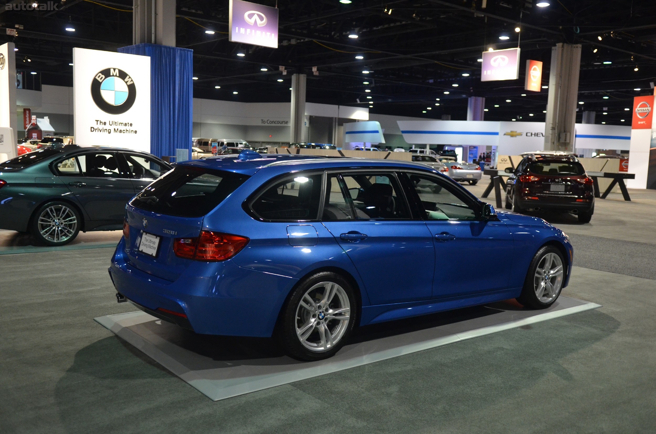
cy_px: 217
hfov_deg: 55.2
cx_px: 328
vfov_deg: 38.2
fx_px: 627
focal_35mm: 34
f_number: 2.8
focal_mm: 23
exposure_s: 1/50
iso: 1600
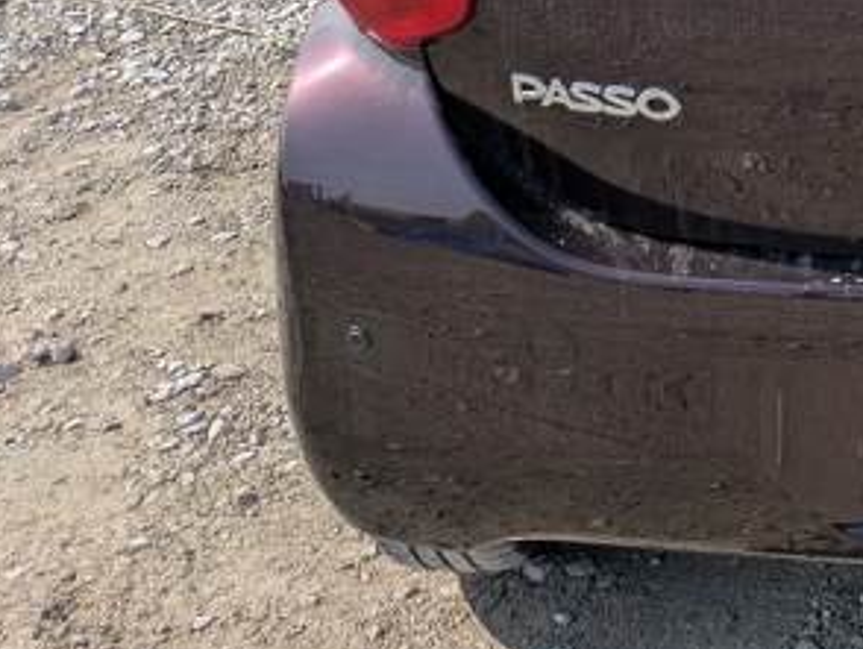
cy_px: -117
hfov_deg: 24.5
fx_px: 1697
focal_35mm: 68
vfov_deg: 20.3
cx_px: 1155
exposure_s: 1/1821
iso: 45
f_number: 1.89
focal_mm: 5.43
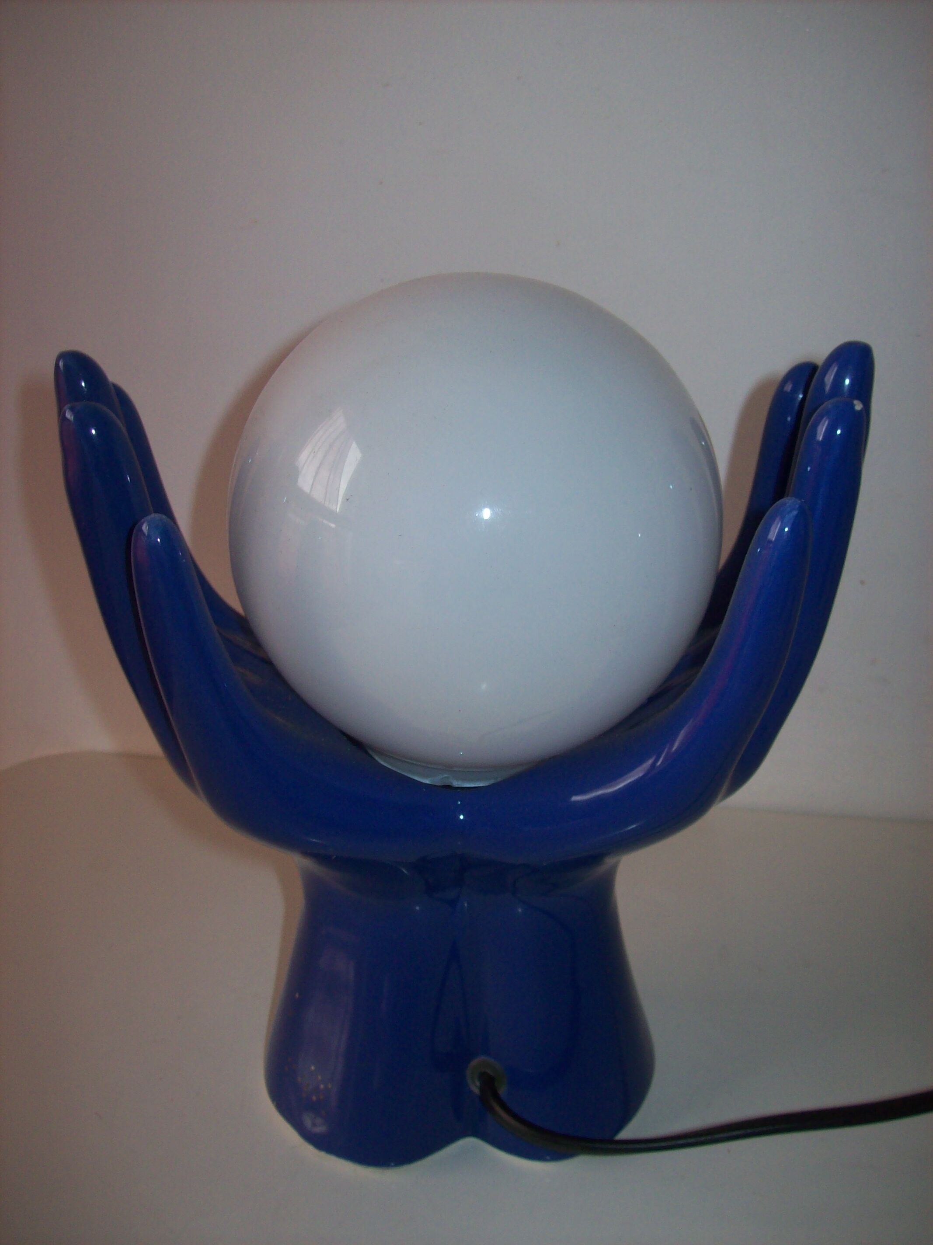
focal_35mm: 36
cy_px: 622
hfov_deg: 39.6
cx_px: 466
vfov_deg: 51.4
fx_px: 1295
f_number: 2.7
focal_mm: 6
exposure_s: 1/64
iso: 80
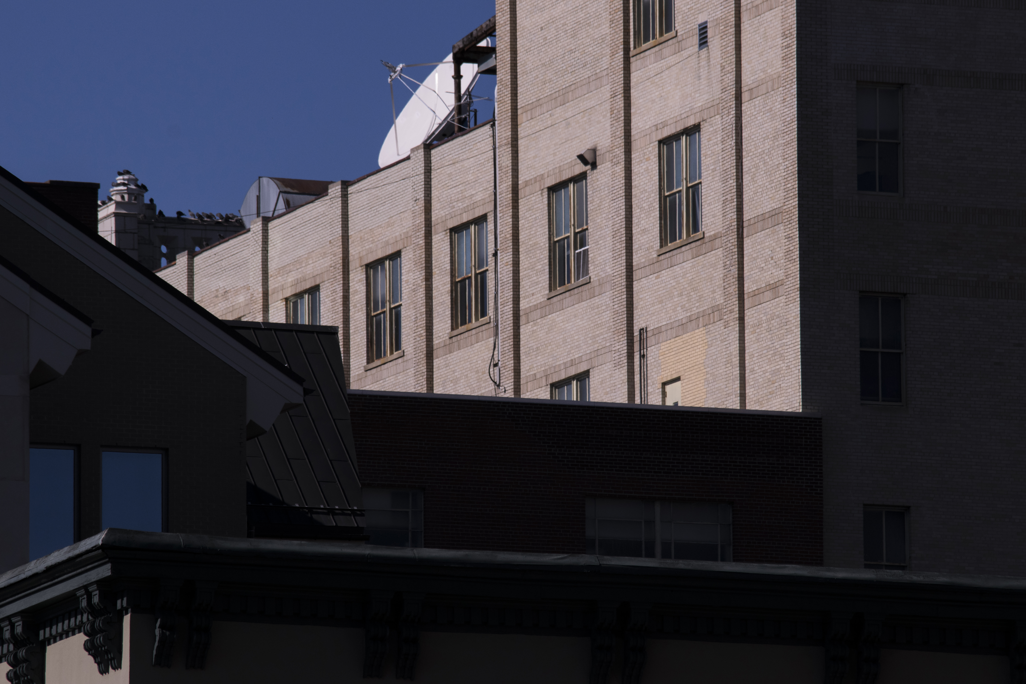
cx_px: 513
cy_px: 342
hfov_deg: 6.9
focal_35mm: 300
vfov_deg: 4.6
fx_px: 8549
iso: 400
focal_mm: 200
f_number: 9
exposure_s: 1/2000
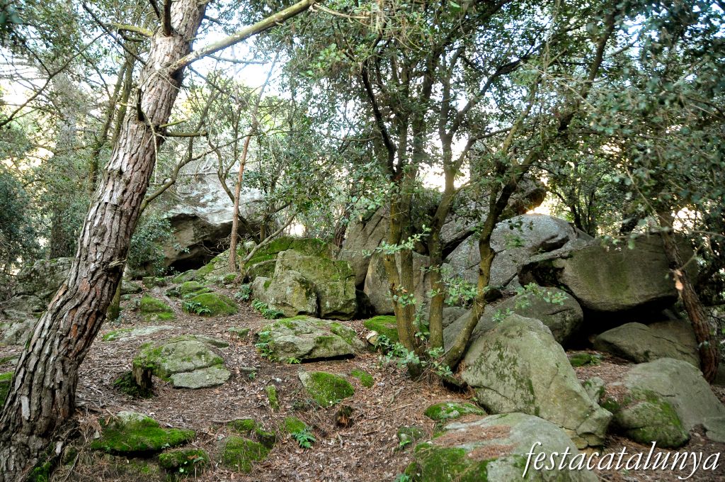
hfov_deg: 67.4
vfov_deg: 47.8
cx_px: 362
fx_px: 543
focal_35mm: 27
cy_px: 241
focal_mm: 18
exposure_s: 1/25
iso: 1600
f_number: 3.5
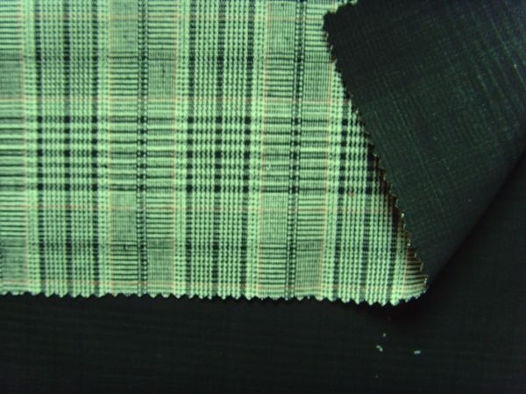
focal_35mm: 39
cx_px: 263
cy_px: 197
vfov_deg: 36.8
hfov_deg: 47.9
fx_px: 593
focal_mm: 6.6
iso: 200
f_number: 3.5
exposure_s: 1/8
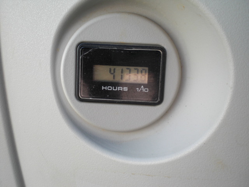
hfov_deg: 49.0
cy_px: 94
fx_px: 273
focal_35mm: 38
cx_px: 124
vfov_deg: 37.7
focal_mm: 6.3
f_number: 3.1
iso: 64
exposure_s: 1/125
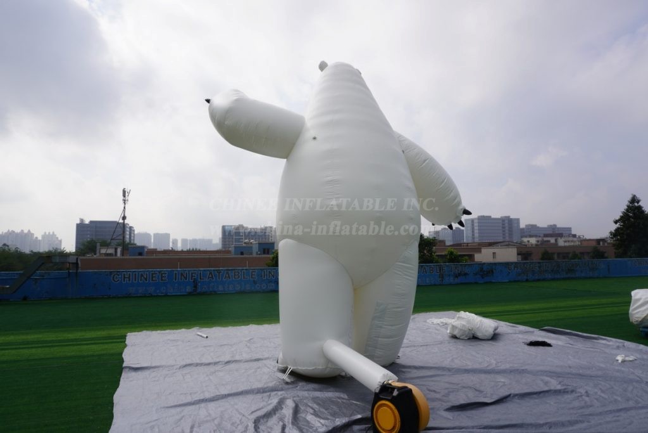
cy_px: 216
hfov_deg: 73.7
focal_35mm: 24
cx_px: 324
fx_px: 432
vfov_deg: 53.1
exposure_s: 1/250
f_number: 10
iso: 100
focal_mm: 16
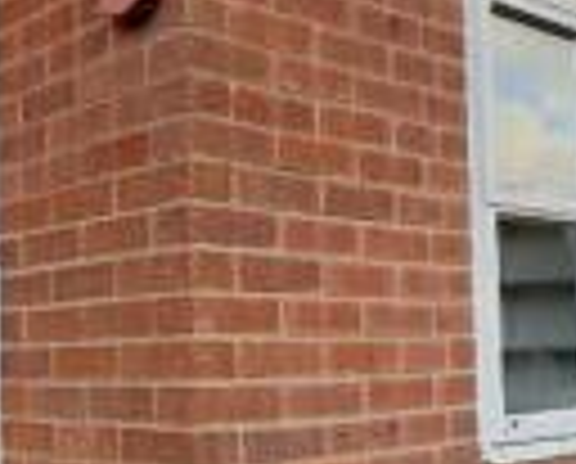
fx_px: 1059
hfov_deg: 30.3
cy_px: 313
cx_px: 209
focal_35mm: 62
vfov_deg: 24.5
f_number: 2.2
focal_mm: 2.22
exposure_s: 1/225
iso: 40
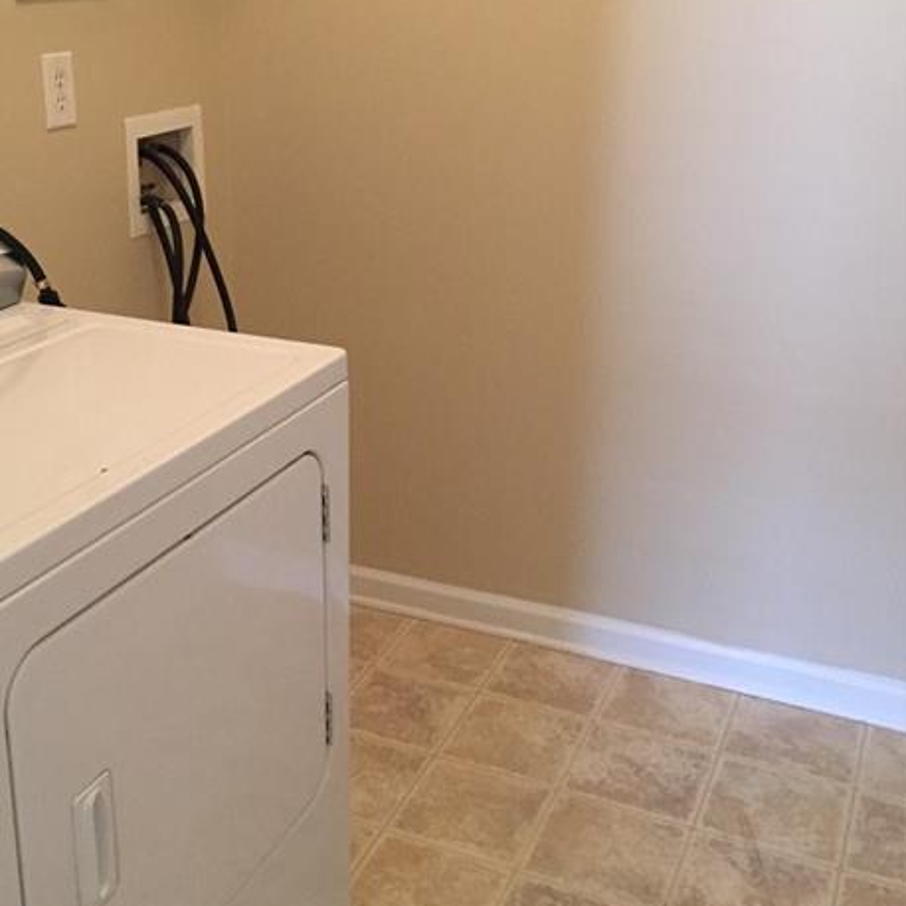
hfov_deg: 39.0
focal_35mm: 43
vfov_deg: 39.0
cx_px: 348
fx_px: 1273
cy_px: 366
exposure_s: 1/30
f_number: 2.2
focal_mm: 4.15
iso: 200
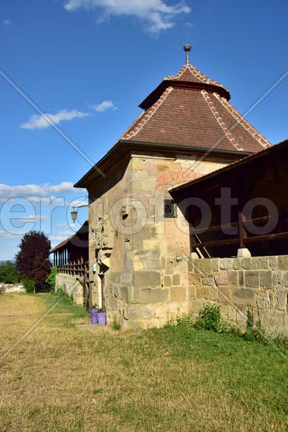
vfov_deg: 51.3
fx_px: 450
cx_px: 144
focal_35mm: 38
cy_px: 216
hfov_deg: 35.5
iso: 100
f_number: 10
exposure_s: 1/200
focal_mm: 25
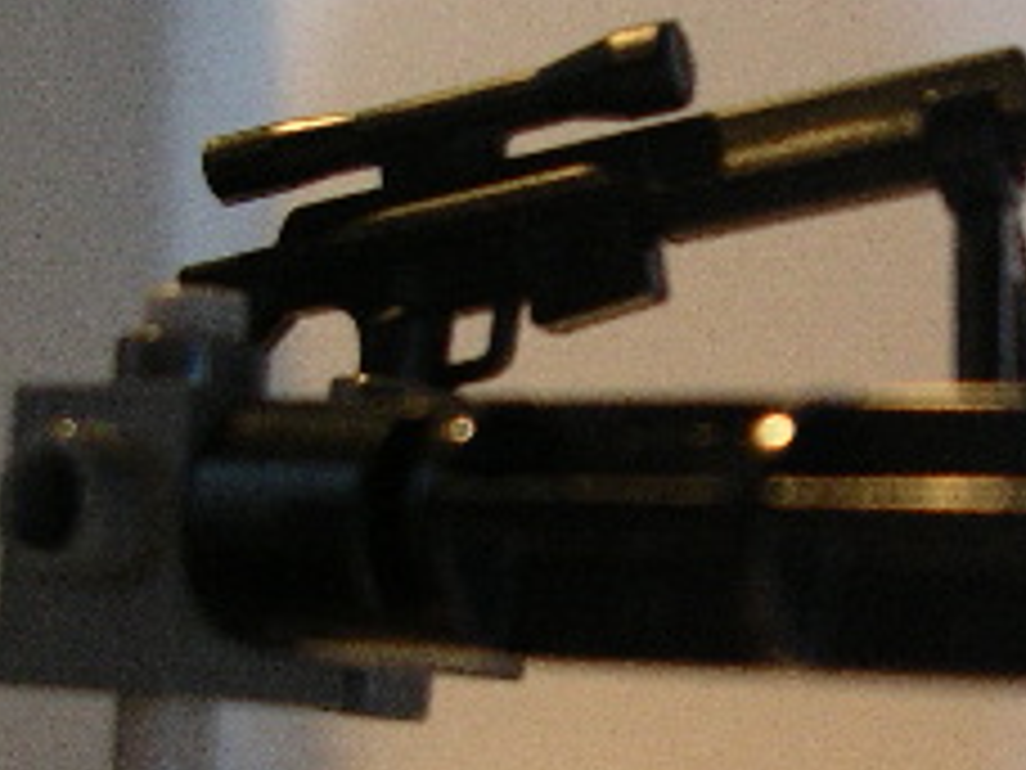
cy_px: 666
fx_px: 3083
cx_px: 837
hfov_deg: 18.7
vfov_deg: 14.1
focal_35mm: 104
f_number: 2.8
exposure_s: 1/27
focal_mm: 7.8
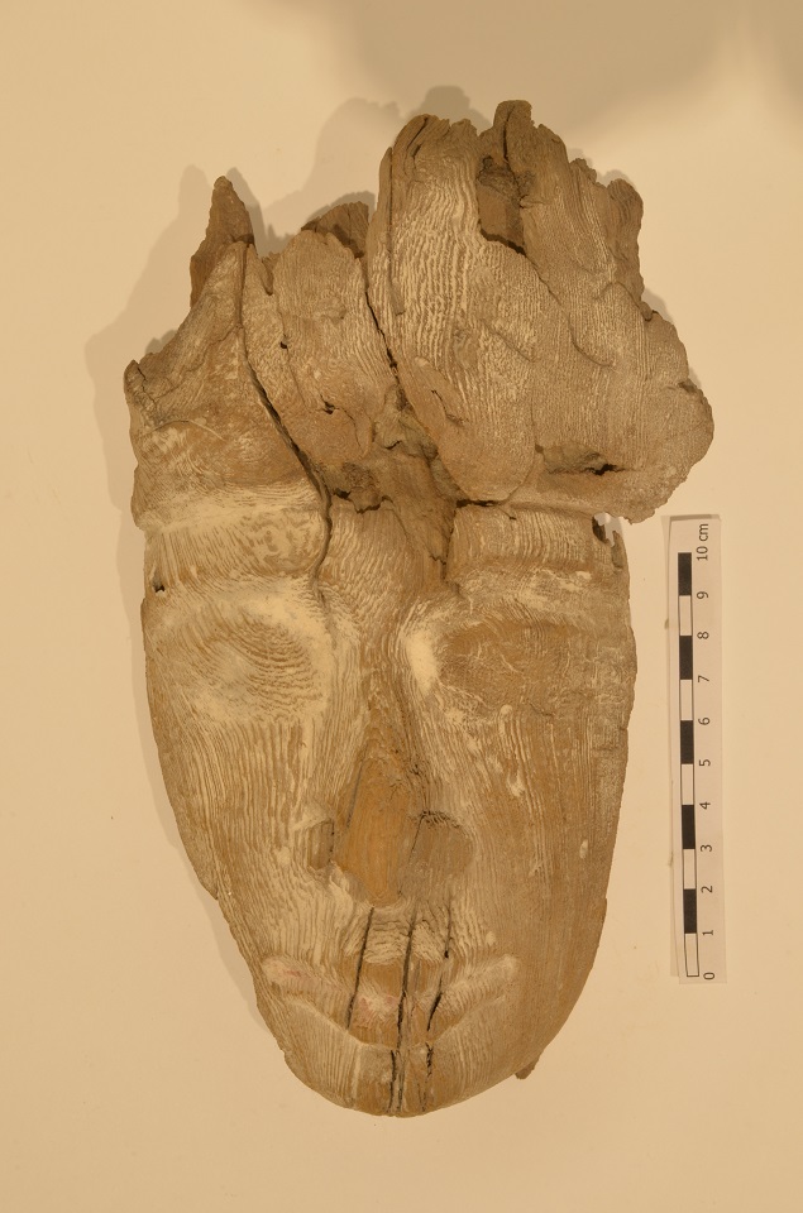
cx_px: 402
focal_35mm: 60
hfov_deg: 22.5
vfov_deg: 33.5
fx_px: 2018
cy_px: 606
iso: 160
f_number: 25
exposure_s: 1
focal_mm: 40
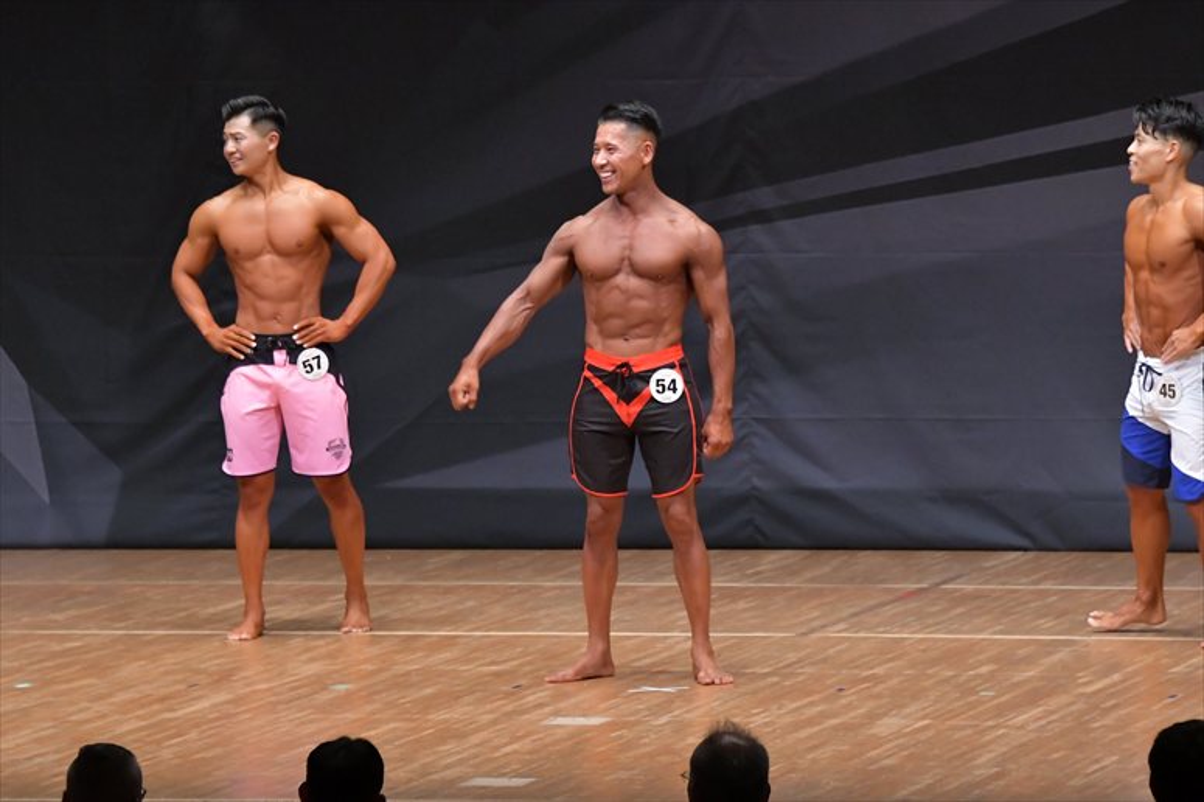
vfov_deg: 5.7
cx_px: 602
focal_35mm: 240
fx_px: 8023
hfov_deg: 8.6
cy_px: 401
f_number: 5.6
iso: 6400
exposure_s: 1/400
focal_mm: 160
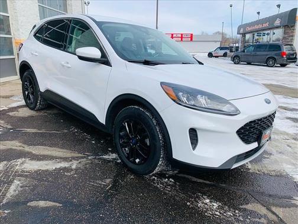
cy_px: 112
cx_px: 149
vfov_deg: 53.1
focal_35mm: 26
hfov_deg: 67.3
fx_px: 224
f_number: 1.8
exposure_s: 1/1350
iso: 25
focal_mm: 4.25
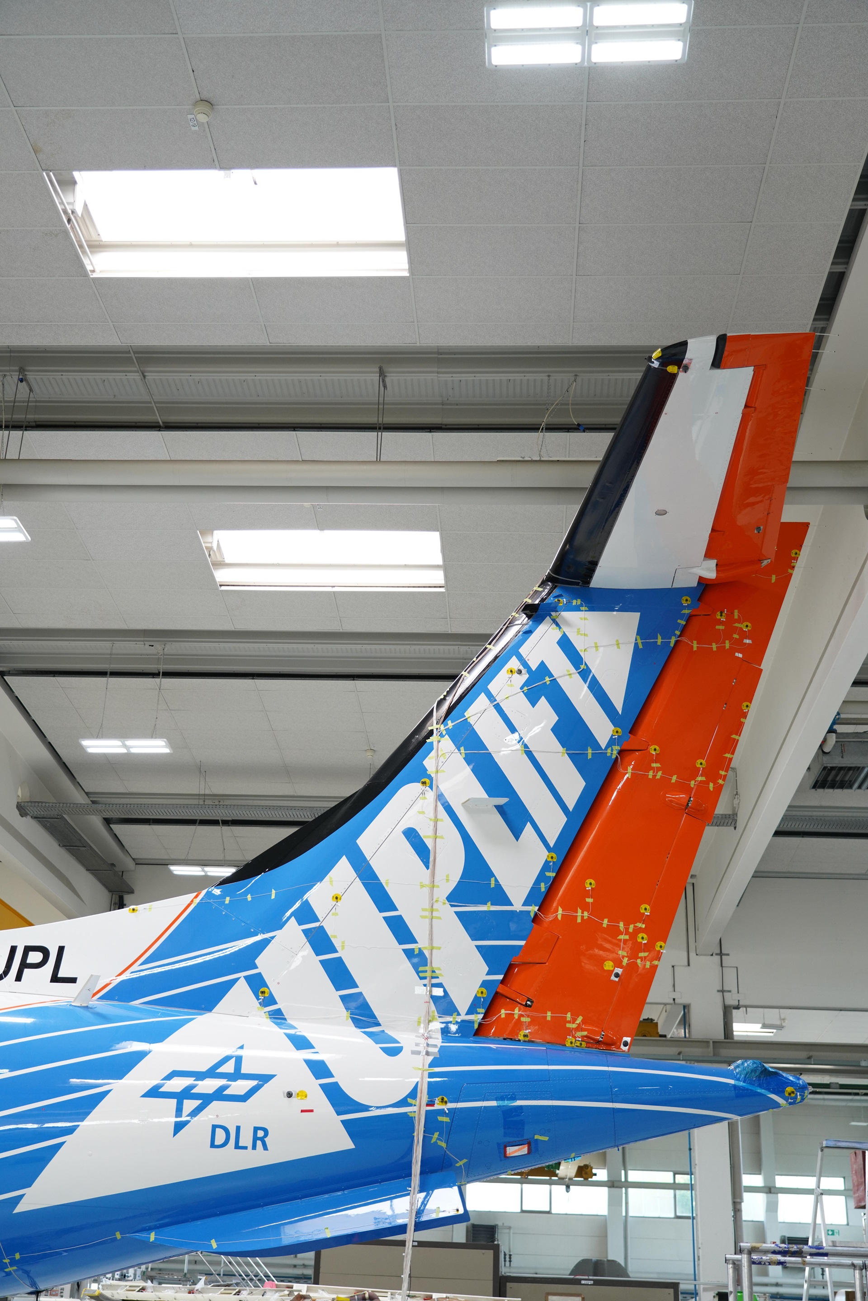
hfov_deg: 34.2
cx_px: 434
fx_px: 1410
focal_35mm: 39
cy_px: 650
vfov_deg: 49.6
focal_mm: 39
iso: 640
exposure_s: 1/125
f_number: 4
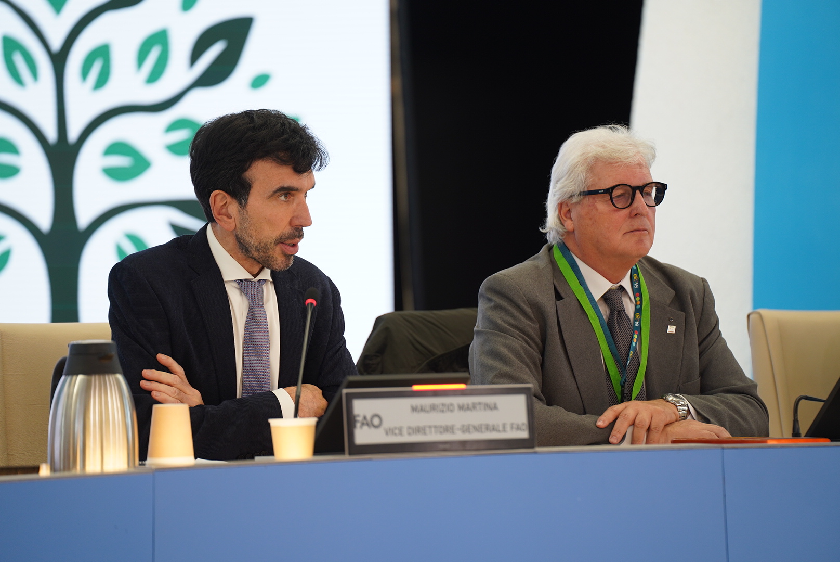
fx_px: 3759
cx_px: 420
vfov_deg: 8.5
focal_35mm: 161
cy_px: 281
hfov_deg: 12.7
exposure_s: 1/125
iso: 640
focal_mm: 161
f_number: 2.8
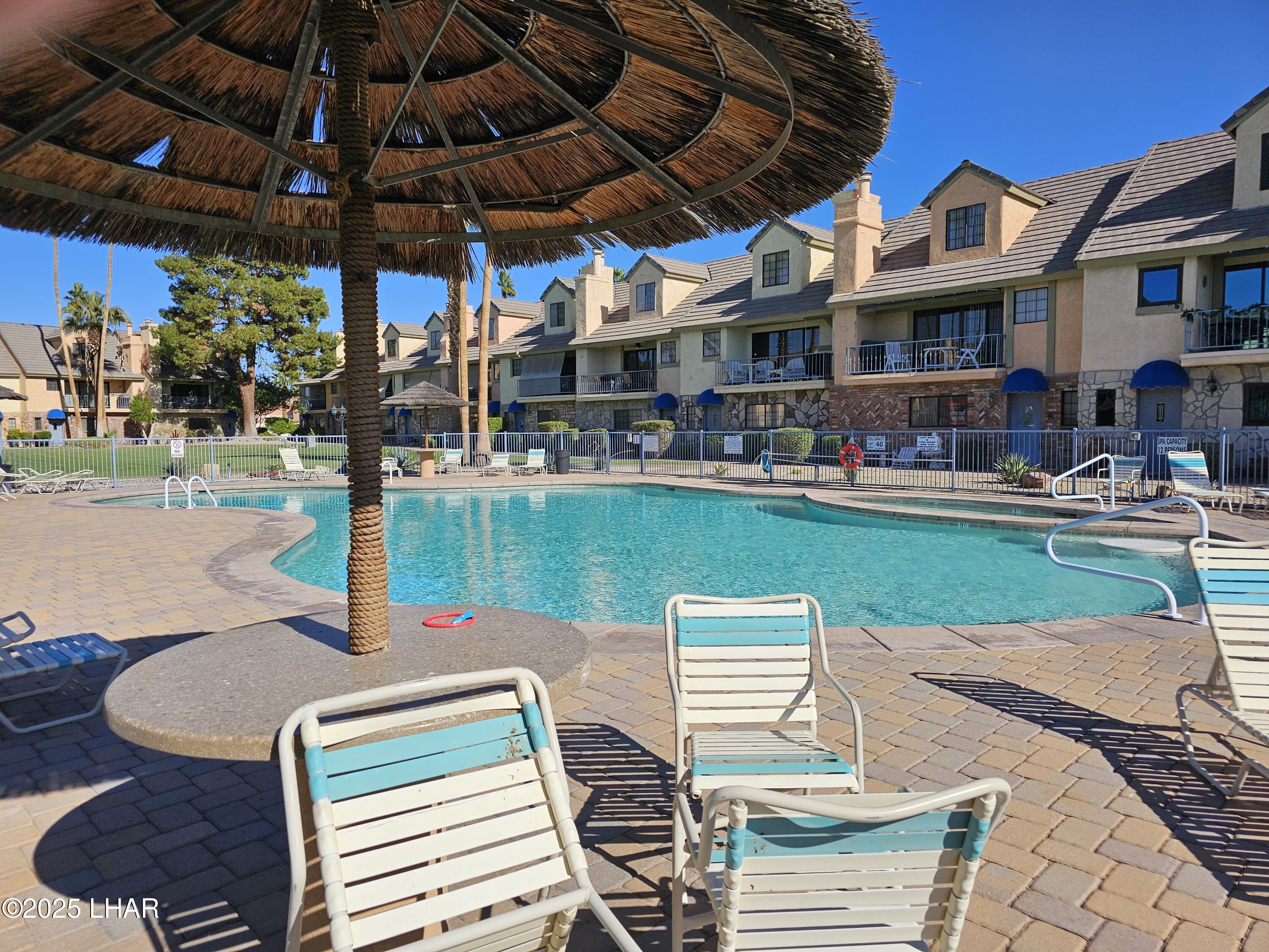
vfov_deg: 58.9
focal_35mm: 23
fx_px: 843
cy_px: 476
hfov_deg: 73.9
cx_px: 634
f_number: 1.7
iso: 12
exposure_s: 1/1571
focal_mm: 6.3
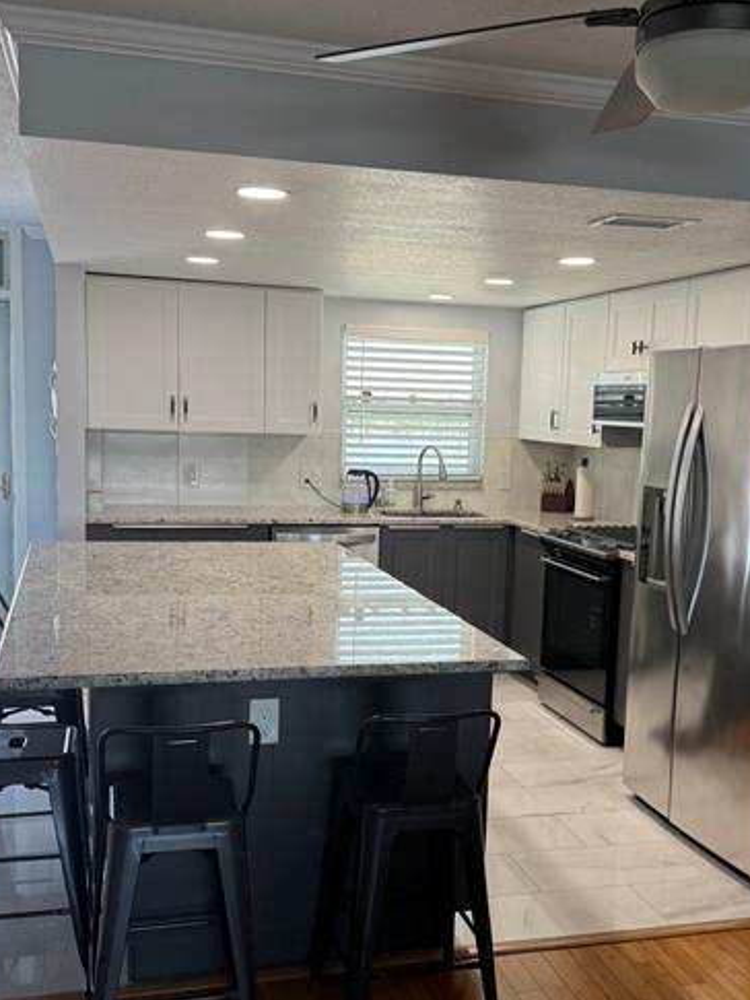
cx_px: 406
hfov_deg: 37.7
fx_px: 1097
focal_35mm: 38
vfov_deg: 48.9
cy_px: 555
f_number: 1.78
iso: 125
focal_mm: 6.76
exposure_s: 1/142
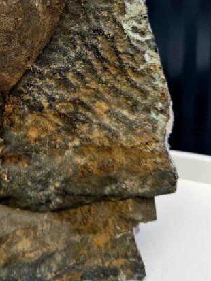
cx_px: 31
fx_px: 422
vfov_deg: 36.1
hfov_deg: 27.3
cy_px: 75
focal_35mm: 52
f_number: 1.8
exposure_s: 1/476
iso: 25
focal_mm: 5.4
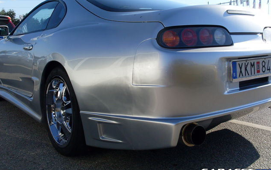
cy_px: 71
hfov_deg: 48.2
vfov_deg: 31.2
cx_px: 137
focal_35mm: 41
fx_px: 303
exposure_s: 1/180
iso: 80
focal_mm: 6.3
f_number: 8.4
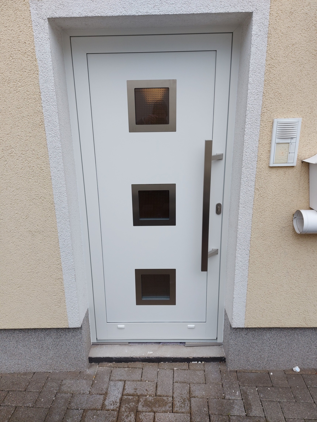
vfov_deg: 71.6
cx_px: 158
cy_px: 211
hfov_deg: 56.8
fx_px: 293
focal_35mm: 24
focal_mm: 5.23
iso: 32
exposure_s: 1/231
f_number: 1.8
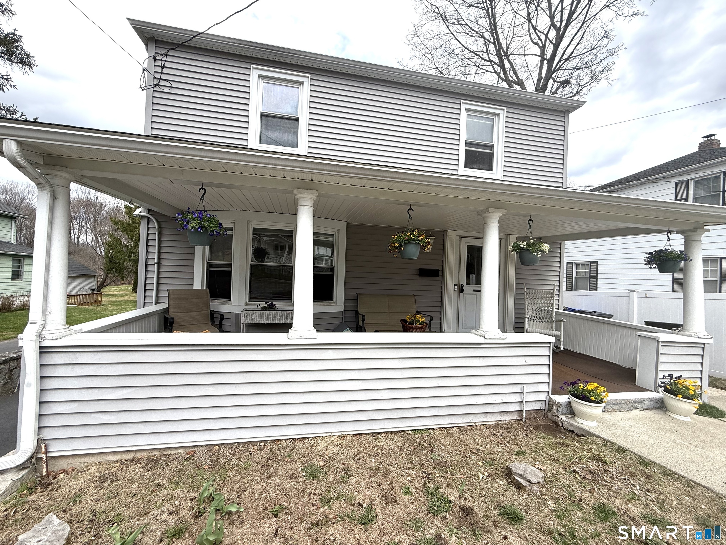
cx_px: 363
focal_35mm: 14
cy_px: 272
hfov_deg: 102.1
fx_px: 294
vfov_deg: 85.7
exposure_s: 1/742
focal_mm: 2.22
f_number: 2.2
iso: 50
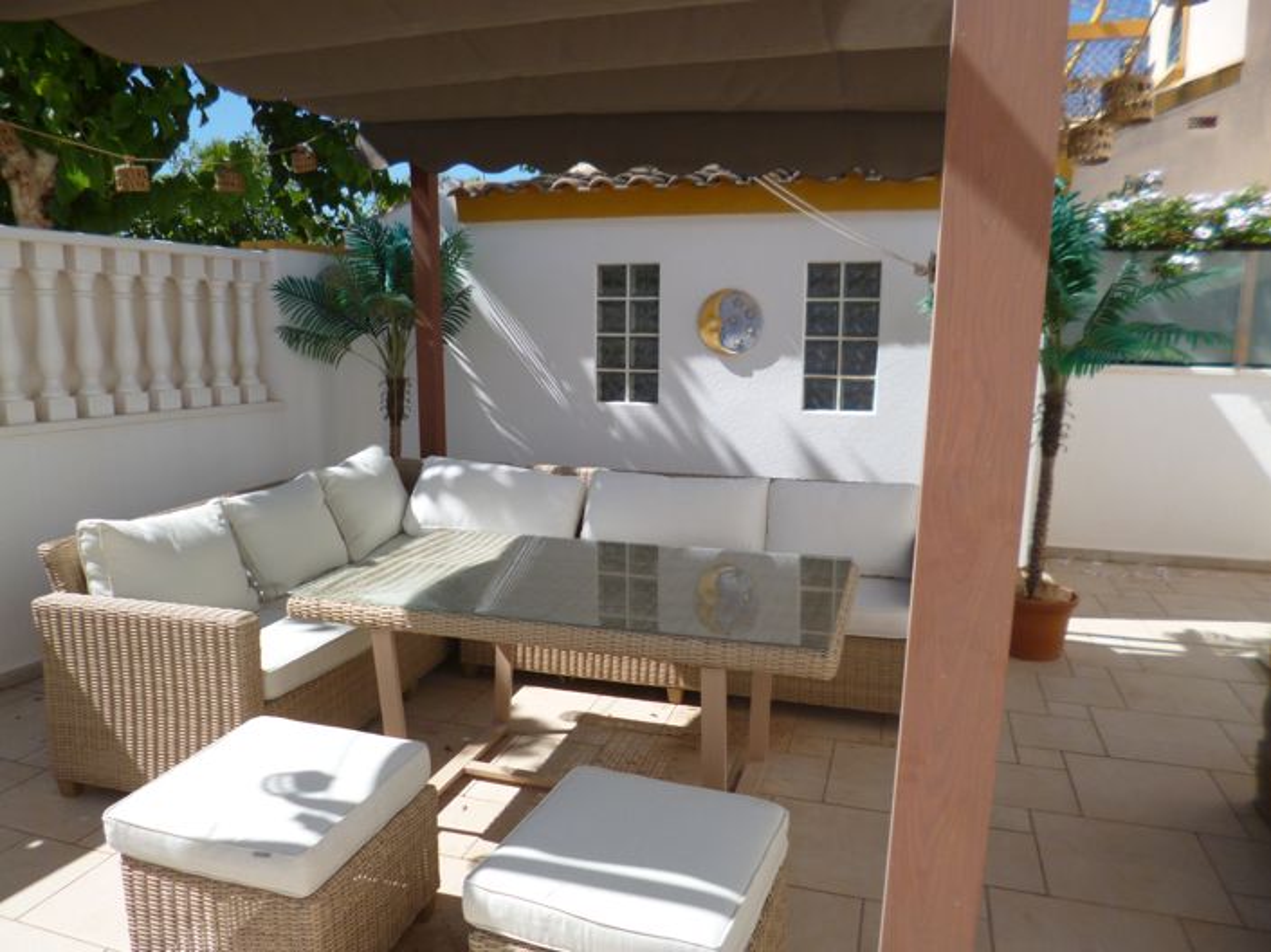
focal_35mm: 24
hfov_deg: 71.6
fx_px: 881
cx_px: 636
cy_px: 476
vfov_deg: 56.8
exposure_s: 1/1300
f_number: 2.5
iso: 100
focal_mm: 4.3
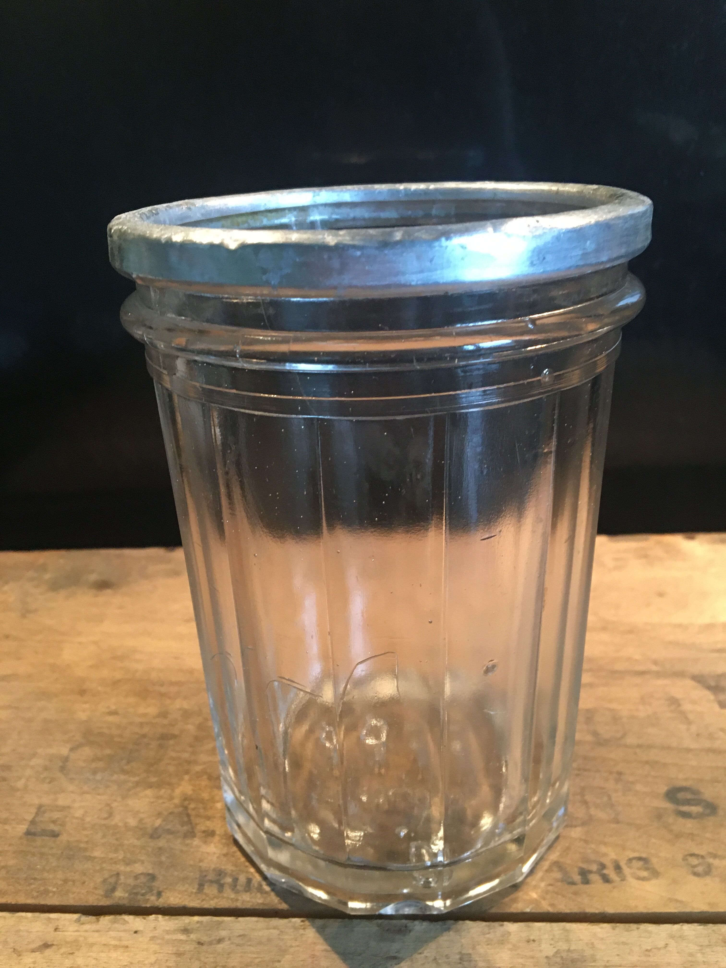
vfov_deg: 61.7
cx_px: 363
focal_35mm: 29
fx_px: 811
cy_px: 484
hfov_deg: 48.2
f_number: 2.2
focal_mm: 4.15
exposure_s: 1/25
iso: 200
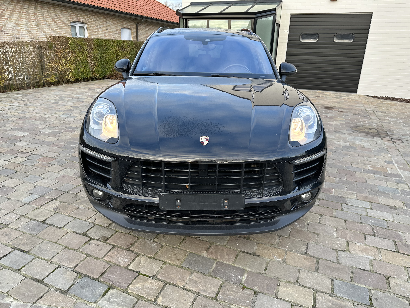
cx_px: 205
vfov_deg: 56.8
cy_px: 154
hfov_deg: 71.6
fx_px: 284
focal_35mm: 24
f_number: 1.78
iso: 64
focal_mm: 6.86
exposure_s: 1/206
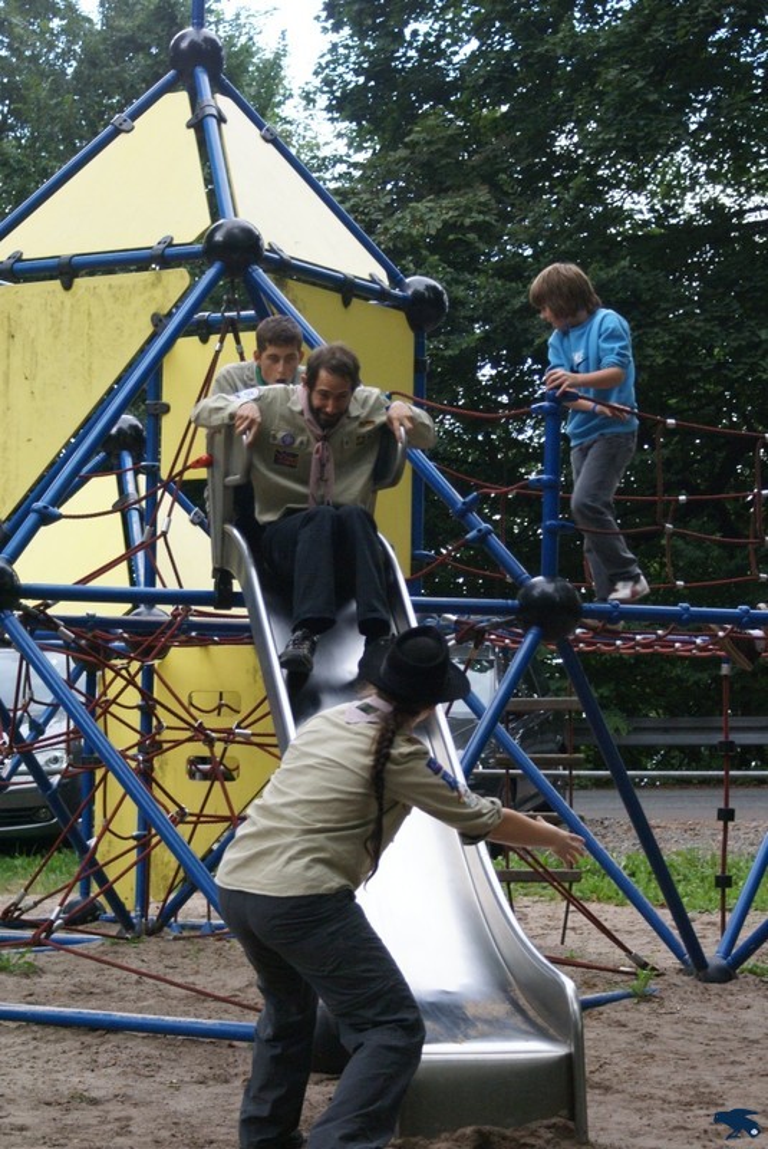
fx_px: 2634
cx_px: 384
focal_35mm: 82
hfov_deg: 16.6
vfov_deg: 24.6
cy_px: 574
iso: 320
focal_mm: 55
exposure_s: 1/200
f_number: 5.6
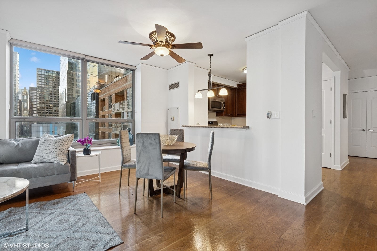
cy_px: 126
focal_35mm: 16
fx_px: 168
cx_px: 188
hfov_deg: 96.7
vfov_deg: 73.7
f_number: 8
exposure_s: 1/25
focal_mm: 16
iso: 320
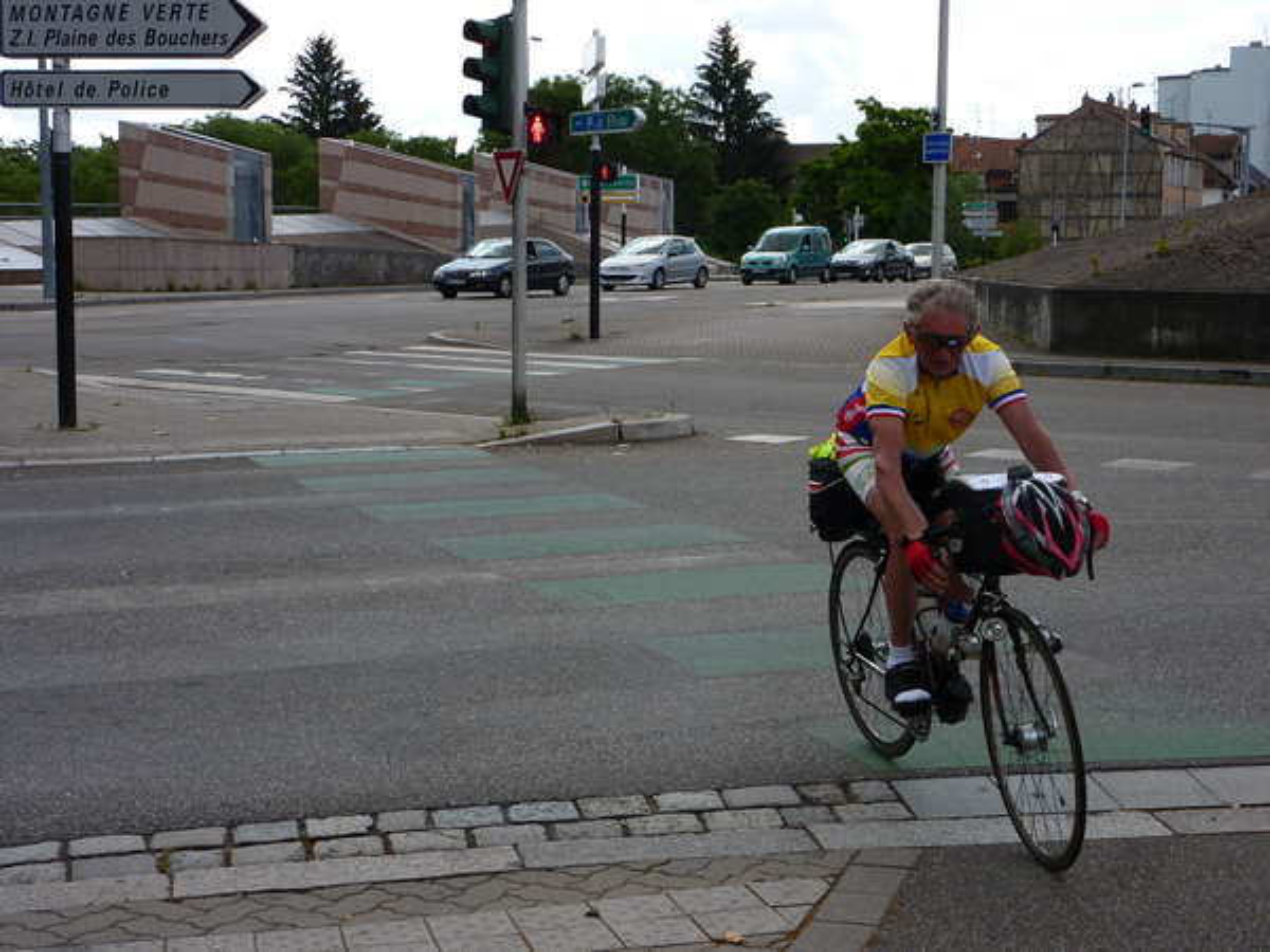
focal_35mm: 48
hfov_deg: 39.7
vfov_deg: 30.3
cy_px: 476
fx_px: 1761
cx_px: 635
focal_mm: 7.9
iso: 80
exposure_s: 1/400
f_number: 4
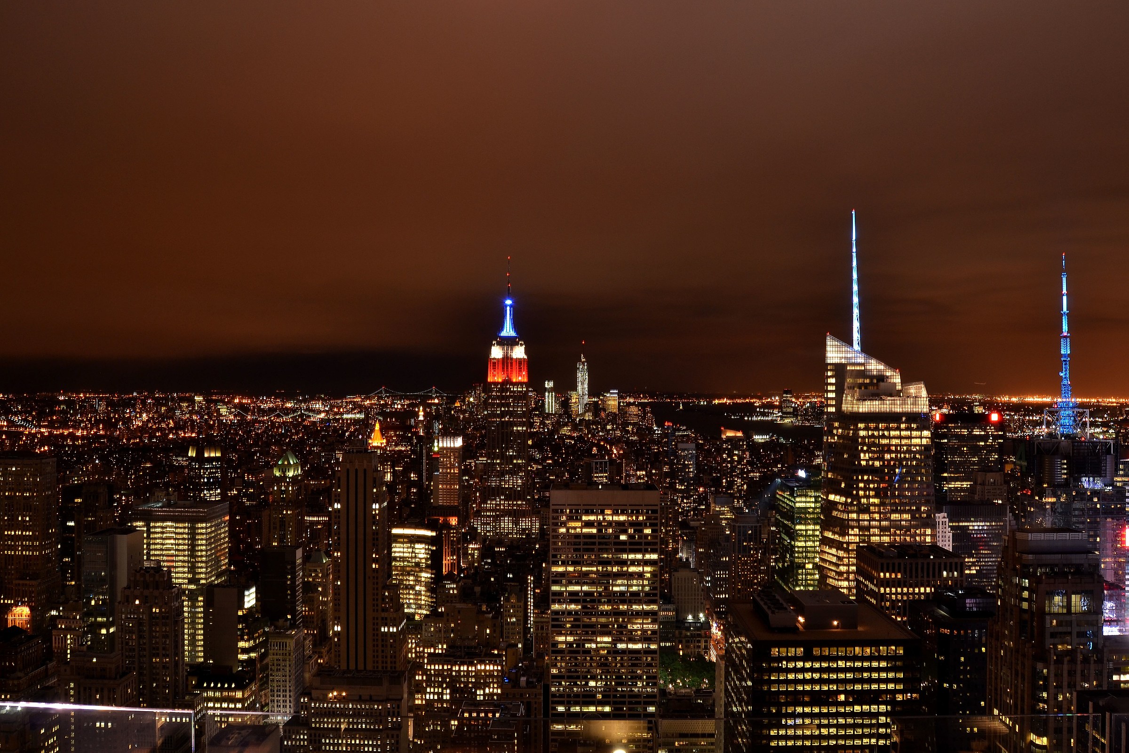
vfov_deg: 47.9
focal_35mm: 27
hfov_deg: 67.4
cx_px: 564
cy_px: 376
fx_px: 847
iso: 100
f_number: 11
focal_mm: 18
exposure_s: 8
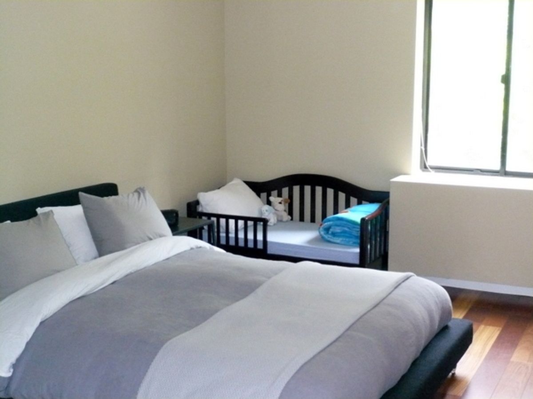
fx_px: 739
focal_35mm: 48
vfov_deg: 30.3
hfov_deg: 39.7
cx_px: 266
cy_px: 200
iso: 640
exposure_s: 1/30
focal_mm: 7.9
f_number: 3.7
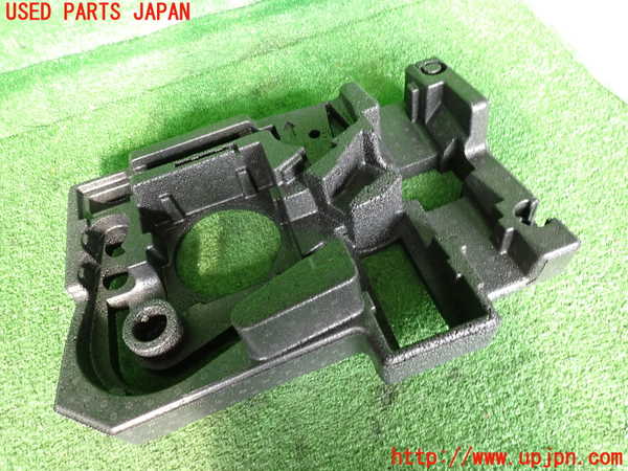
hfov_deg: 69.4
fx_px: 454
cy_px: 236
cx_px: 314
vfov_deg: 54.9
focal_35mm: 25
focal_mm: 4.5
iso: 320
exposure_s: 1/30
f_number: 2
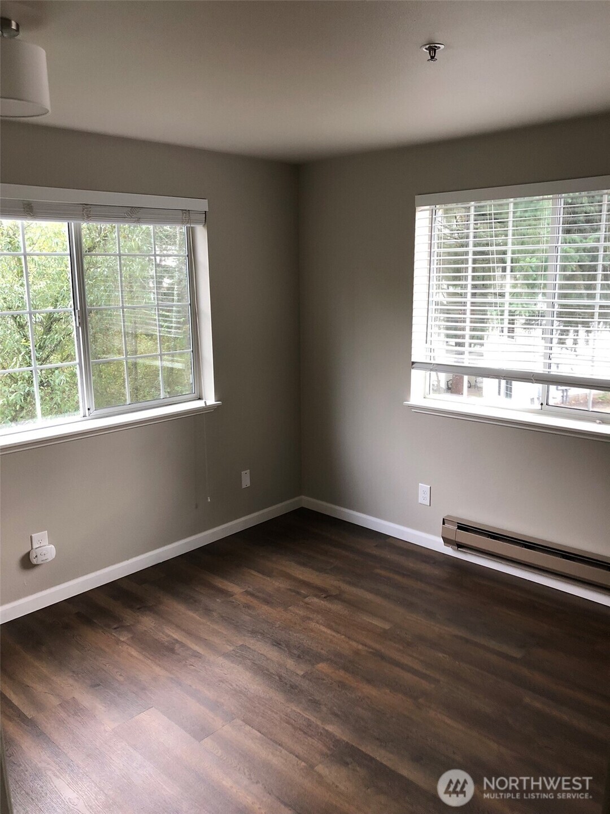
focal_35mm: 28
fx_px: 658
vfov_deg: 63.4
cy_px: 407
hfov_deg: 49.7
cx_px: 305
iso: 40
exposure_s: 1/15
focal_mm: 3.99
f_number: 1.8
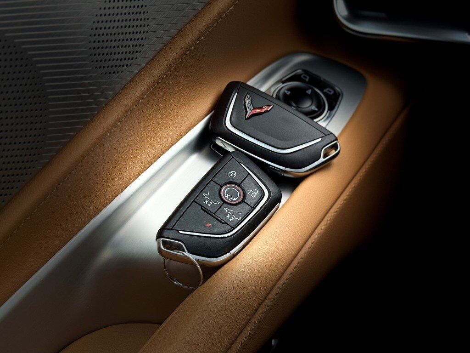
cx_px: 235
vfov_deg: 30.3
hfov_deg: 39.7
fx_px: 652
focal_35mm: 48
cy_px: 176
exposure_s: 1/241
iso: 64
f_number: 1.78
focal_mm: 6.76
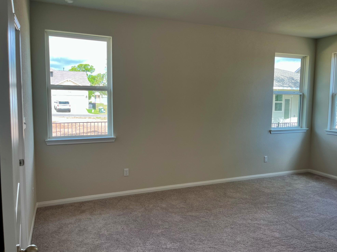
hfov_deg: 65.3
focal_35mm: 27
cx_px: 169
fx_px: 263
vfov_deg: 51.4
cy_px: 125
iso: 64
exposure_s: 1/164
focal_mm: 5.1
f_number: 1.6
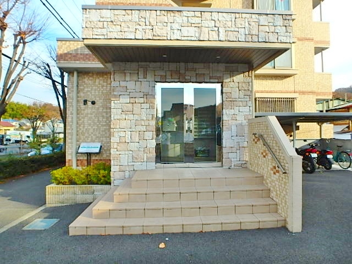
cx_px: 176
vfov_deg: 63.4
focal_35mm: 21
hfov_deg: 79.0
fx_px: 214
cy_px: 132
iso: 125
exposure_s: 1/400
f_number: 3.5
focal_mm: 3.7
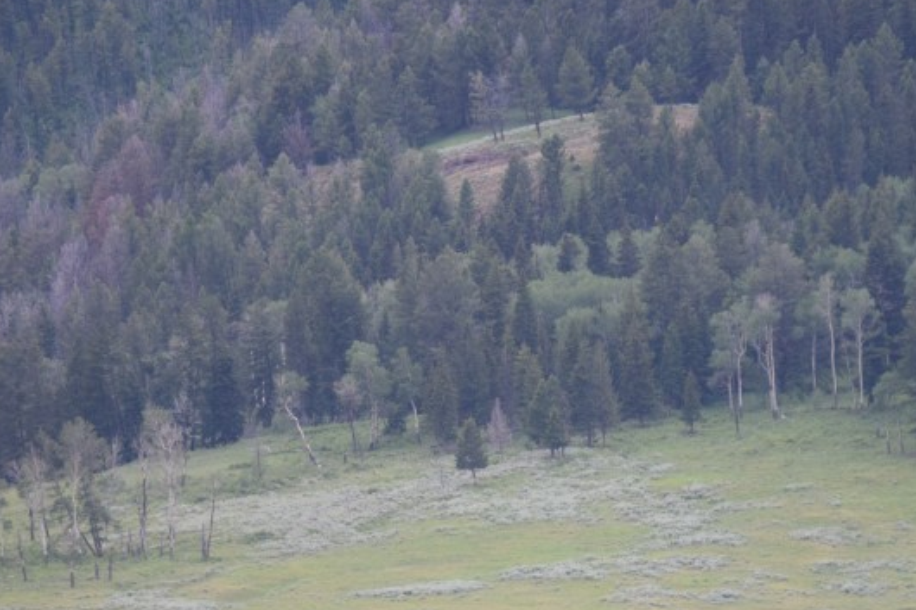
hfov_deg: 3.6
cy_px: 543
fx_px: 14752
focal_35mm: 580
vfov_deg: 2.4
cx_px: 565
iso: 800
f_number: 5.6
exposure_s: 1/800
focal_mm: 200
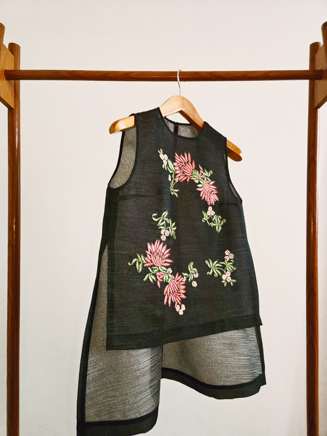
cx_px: 164
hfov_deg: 58.9
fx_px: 290
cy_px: 218
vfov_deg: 73.9
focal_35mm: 23
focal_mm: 5.4
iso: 2000
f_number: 1.8
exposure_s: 1/100
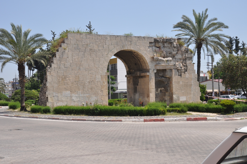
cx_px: 124
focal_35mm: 51
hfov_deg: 38.9
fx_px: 349
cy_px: 82
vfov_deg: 26.4
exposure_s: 1/100
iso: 200
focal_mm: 34
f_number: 10
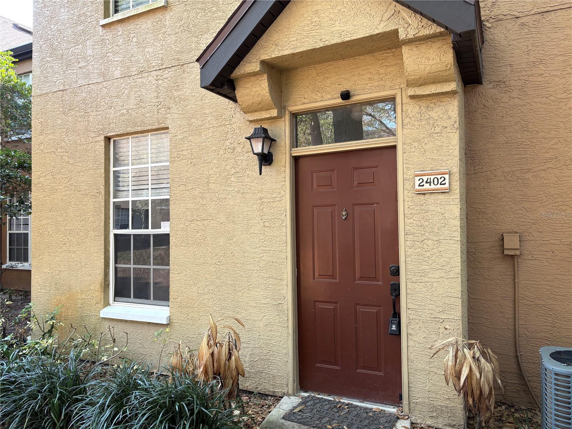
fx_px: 430
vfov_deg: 53.1
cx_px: 286
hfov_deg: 67.3
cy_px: 214
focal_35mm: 26
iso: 32
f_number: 1.6
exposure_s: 1/122
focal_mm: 5.96
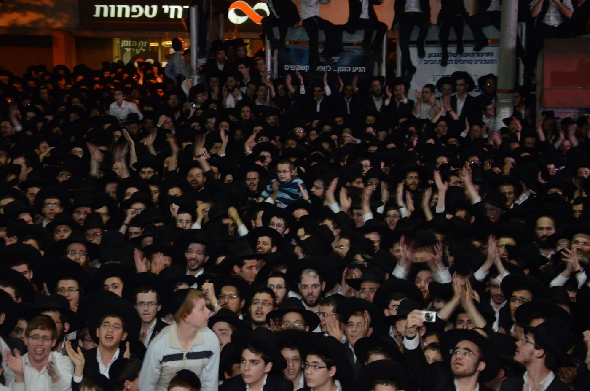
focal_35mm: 93
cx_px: 295
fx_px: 1521
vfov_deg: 14.6
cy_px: 196
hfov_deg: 22.0
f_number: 5.3
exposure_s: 1/40
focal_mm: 62
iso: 2000
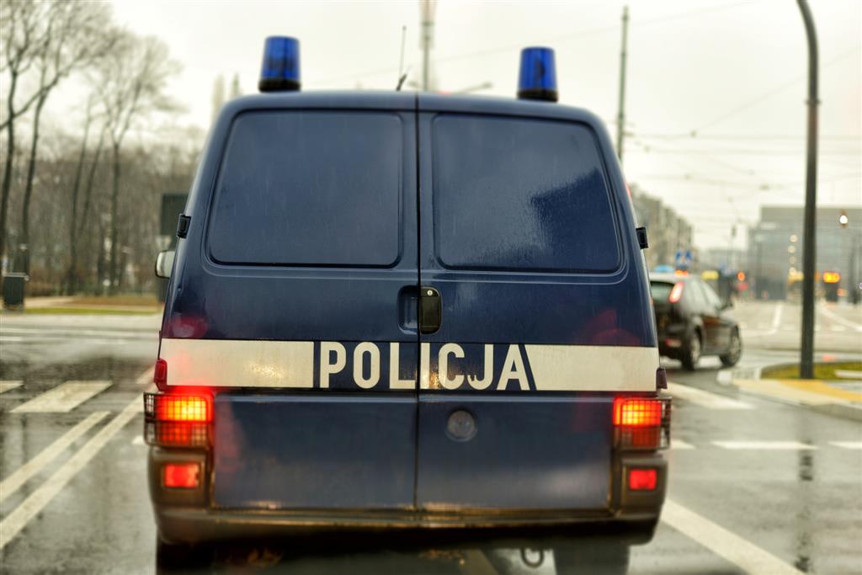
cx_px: 431
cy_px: 288
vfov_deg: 27.0
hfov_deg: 39.6
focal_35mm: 50
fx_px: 1197
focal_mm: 50
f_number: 2.2
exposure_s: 1/125
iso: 200
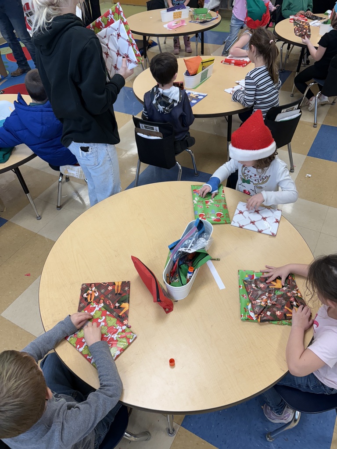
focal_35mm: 26
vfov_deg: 67.3
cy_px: 224
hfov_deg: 53.1
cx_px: 168
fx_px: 337
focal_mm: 5.96
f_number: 1.6
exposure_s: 1/120
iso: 125
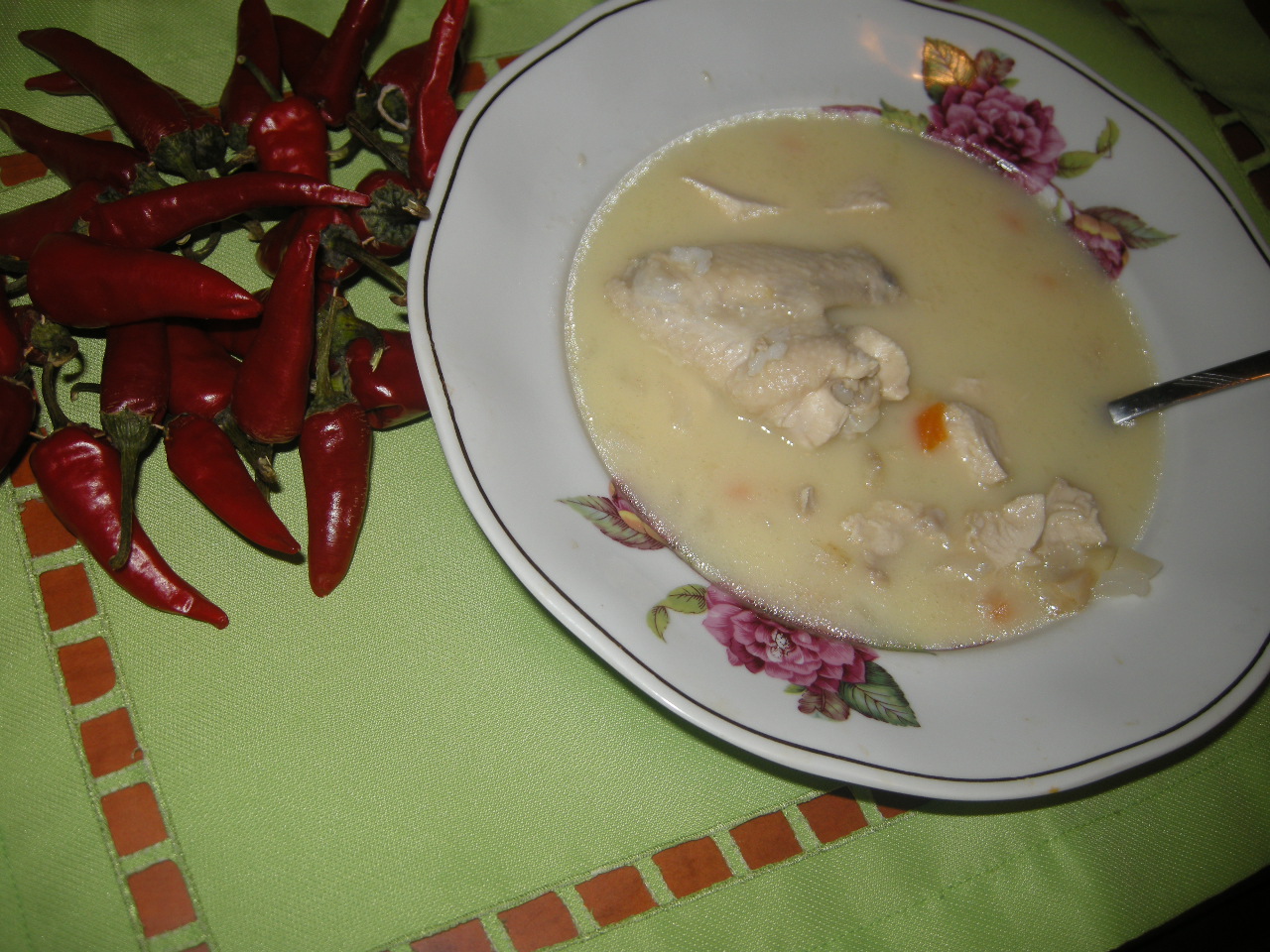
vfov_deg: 40.7
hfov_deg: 52.6
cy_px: 476
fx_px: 1284
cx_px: 635
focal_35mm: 35
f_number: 2.7
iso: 64
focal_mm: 7.5
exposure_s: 1/60
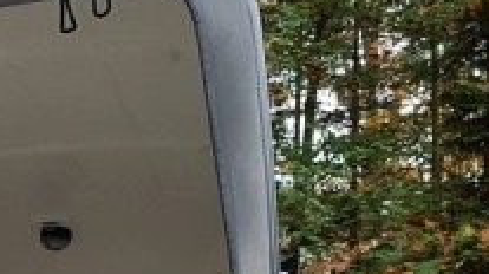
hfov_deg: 21.1
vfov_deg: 11.1
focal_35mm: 96
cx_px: -52
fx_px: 1244
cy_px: 587
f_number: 1.7
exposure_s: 1/100
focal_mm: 4.2
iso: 100
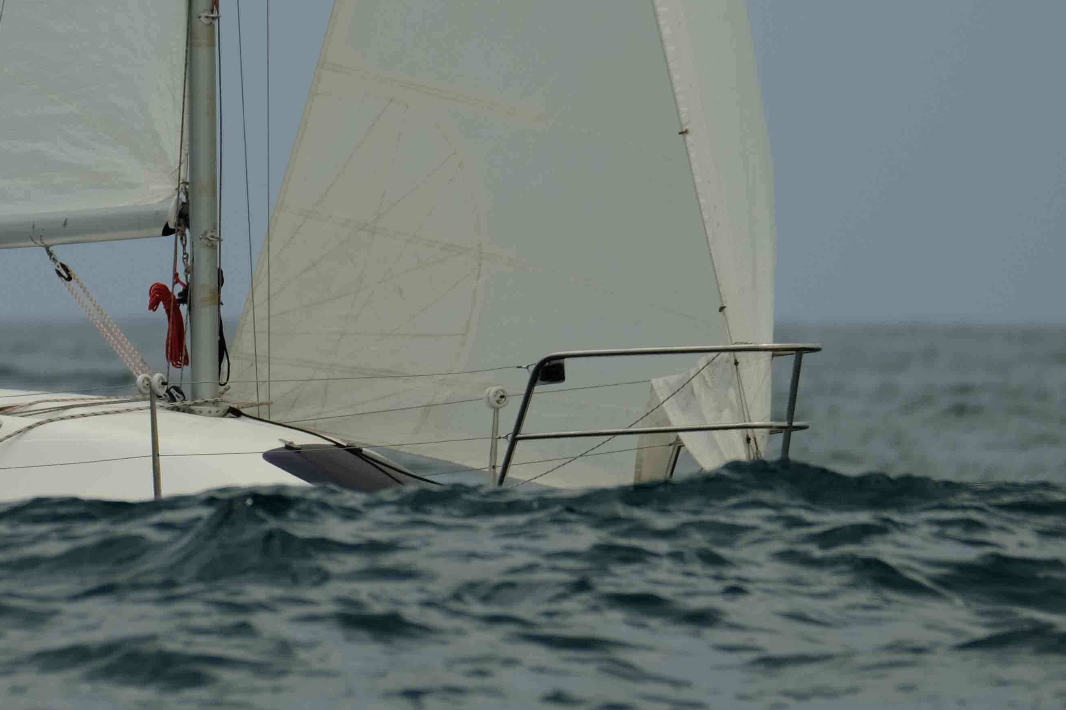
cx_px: -11
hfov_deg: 2.1
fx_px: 29522
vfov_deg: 1.4
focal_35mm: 997
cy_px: 213
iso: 200
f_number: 5.2
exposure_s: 1/2500
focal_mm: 280.4
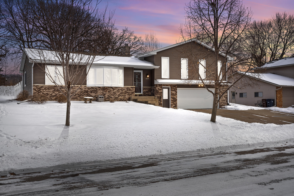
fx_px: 286
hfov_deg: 54.4
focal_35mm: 35
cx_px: 147
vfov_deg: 37.9
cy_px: 98
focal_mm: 35
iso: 250
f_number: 16
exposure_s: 1/25
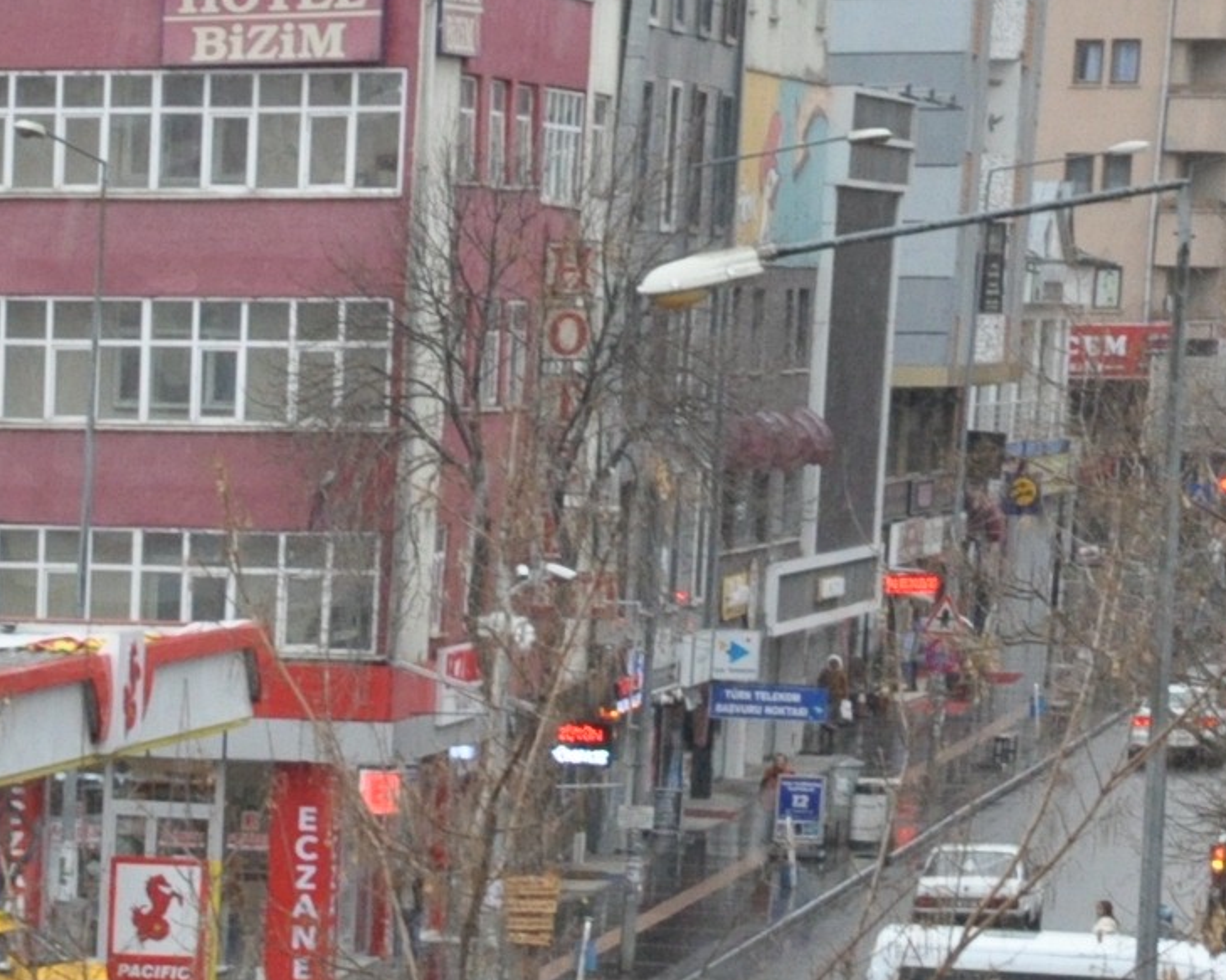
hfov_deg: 8.7
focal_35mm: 217
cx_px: -730
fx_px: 7875
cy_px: 1688
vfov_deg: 7.0
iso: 800
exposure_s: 1/200
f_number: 7.1
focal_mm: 35
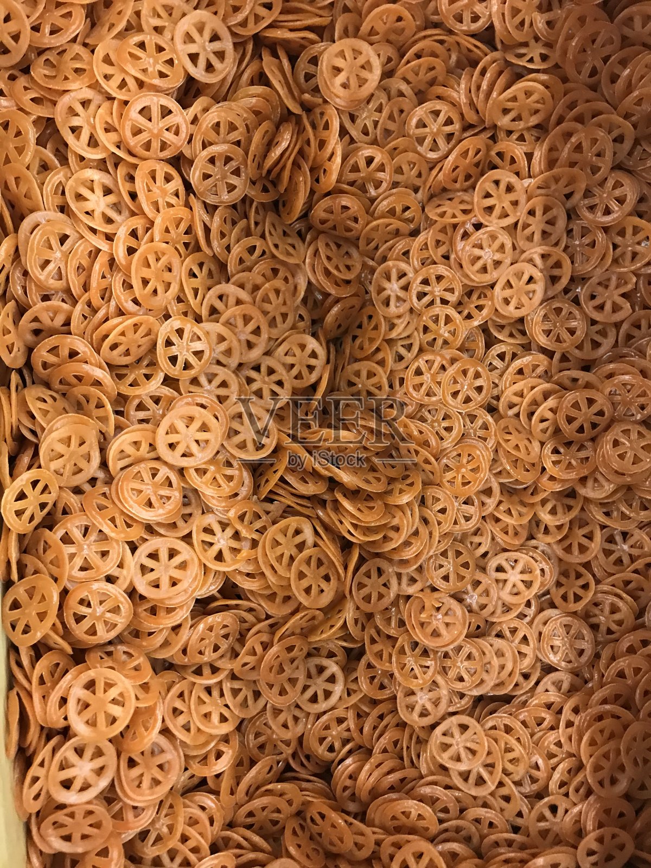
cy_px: 434
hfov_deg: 49.7
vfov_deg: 63.4
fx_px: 702
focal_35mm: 28
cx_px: 326
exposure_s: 1/15
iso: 64
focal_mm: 3.99
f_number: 1.8
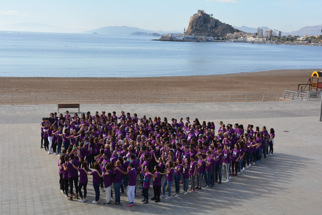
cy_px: 108
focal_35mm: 52
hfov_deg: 37.8
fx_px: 470
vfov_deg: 25.8
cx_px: 161
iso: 400
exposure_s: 1/200
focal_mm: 35
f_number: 16
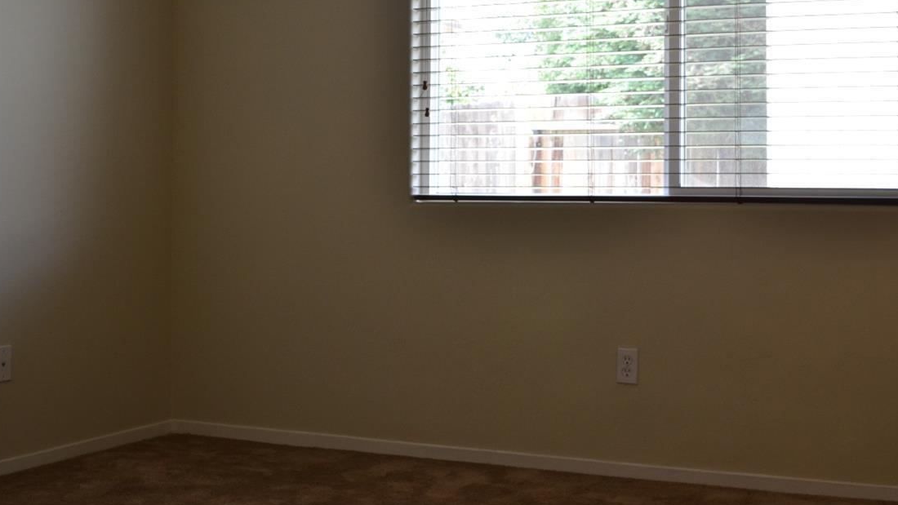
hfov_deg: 36.1
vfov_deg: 20.7
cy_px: 149
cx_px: 509
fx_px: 1374
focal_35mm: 58
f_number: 5.6
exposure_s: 1/125
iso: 320
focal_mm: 27
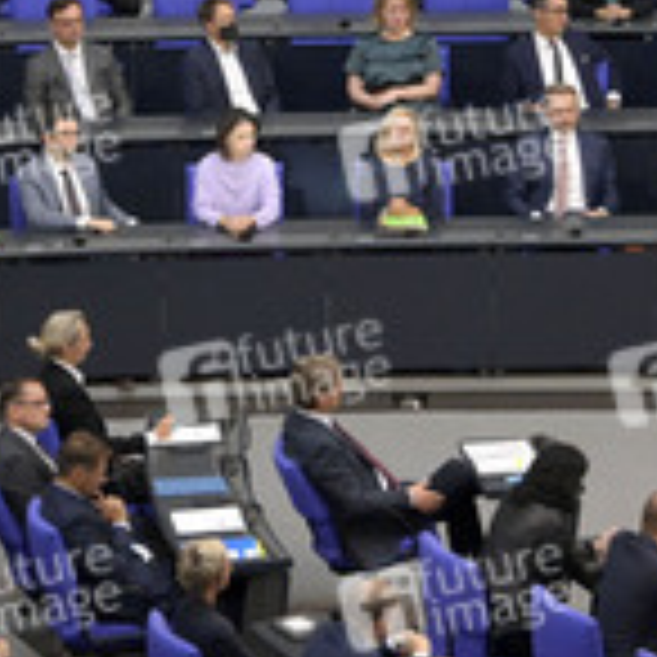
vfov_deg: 7.2
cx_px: 335
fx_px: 5175
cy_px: 36
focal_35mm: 241
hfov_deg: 7.3
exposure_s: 1/400
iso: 8000
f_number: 5.6
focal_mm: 92
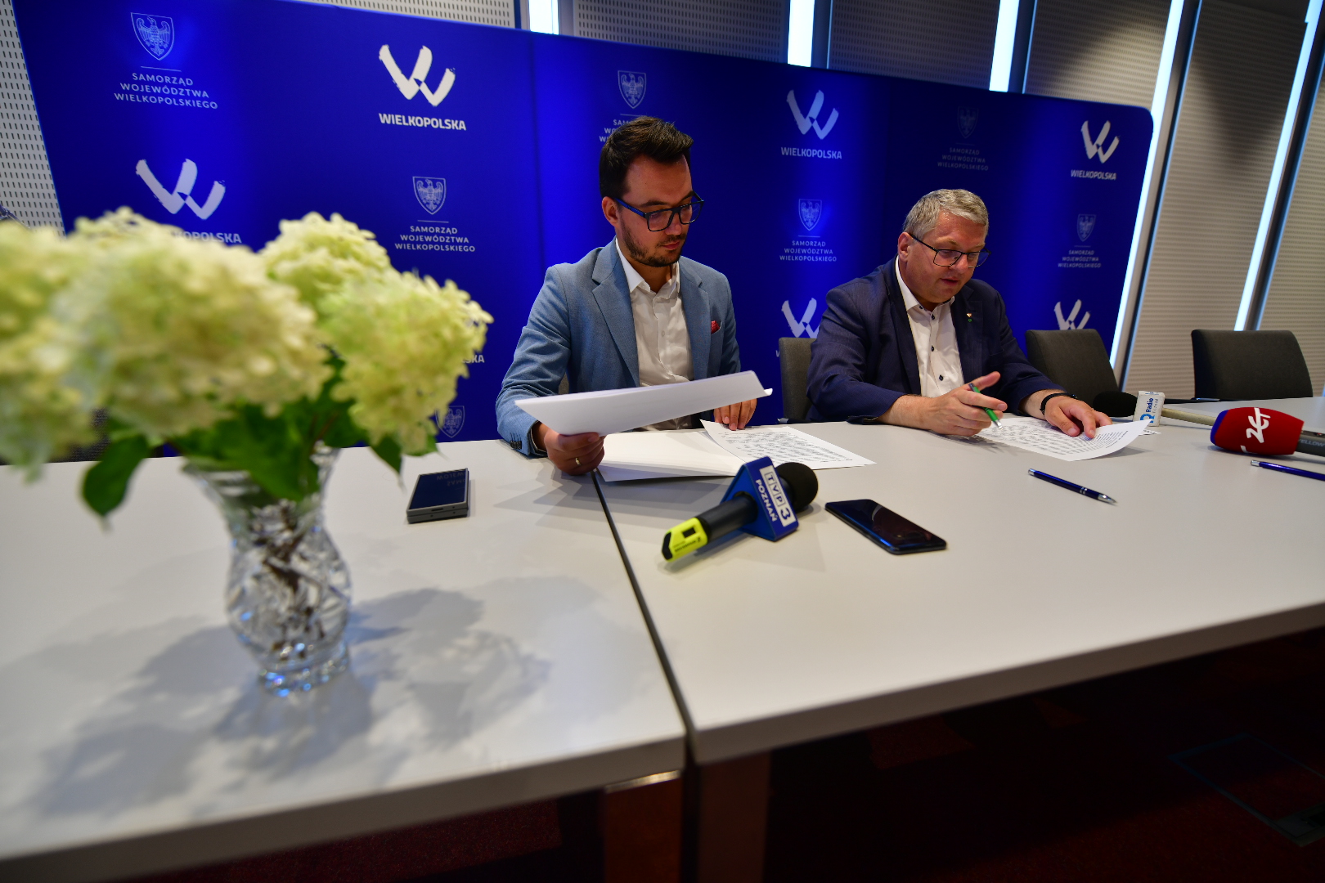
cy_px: 442
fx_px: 515
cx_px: 662
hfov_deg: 104.3
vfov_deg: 81.2
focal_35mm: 14
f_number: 2.8
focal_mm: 14
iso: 180
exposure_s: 1/80
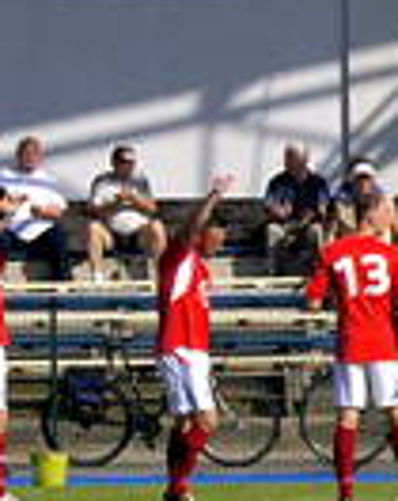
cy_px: 175
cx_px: 1547
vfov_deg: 2.4
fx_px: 12086
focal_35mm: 818
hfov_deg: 1.9
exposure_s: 1/1250
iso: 200
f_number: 9
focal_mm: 90
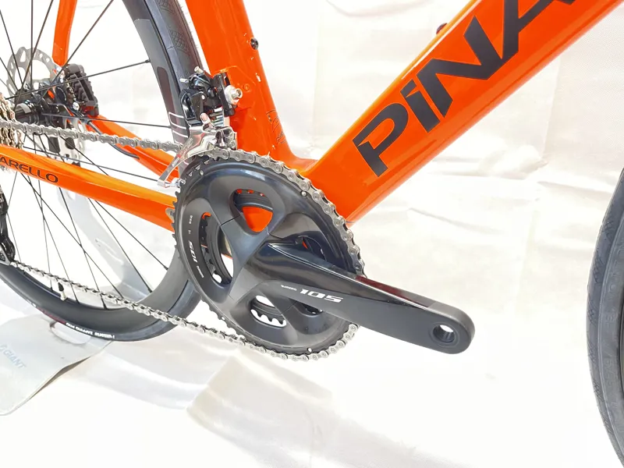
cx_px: 312
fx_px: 469
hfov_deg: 67.3
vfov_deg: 53.1
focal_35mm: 26
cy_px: 234
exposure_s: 1/33
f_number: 1.6
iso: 640
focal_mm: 5.1
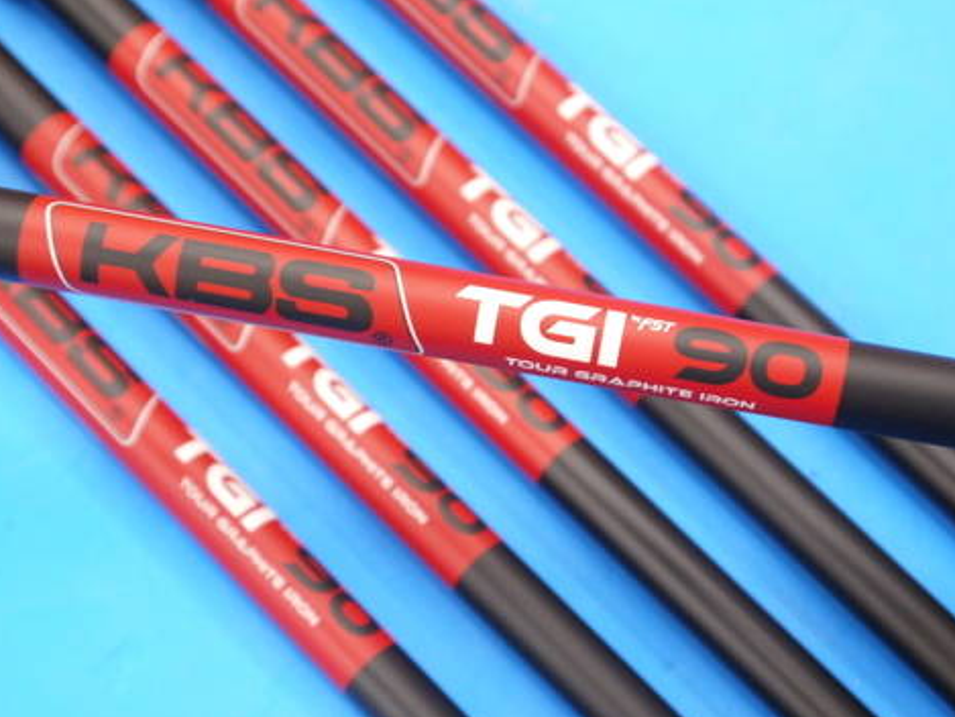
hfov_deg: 27.4
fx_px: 1959
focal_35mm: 71
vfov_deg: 20.7
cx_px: 442
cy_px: 418
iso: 800
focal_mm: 26
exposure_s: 1/100
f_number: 4.7
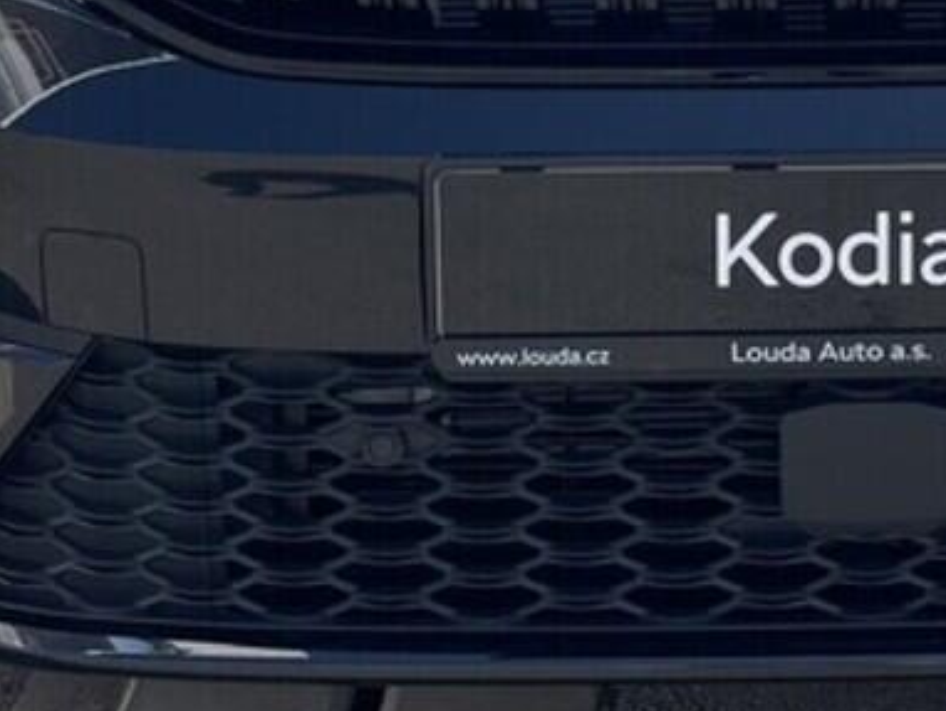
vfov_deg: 14.4
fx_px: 2680
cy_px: -238
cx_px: 827
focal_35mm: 98
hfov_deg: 19.7
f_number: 1.6
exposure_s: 1/2132
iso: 50
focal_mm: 4.2
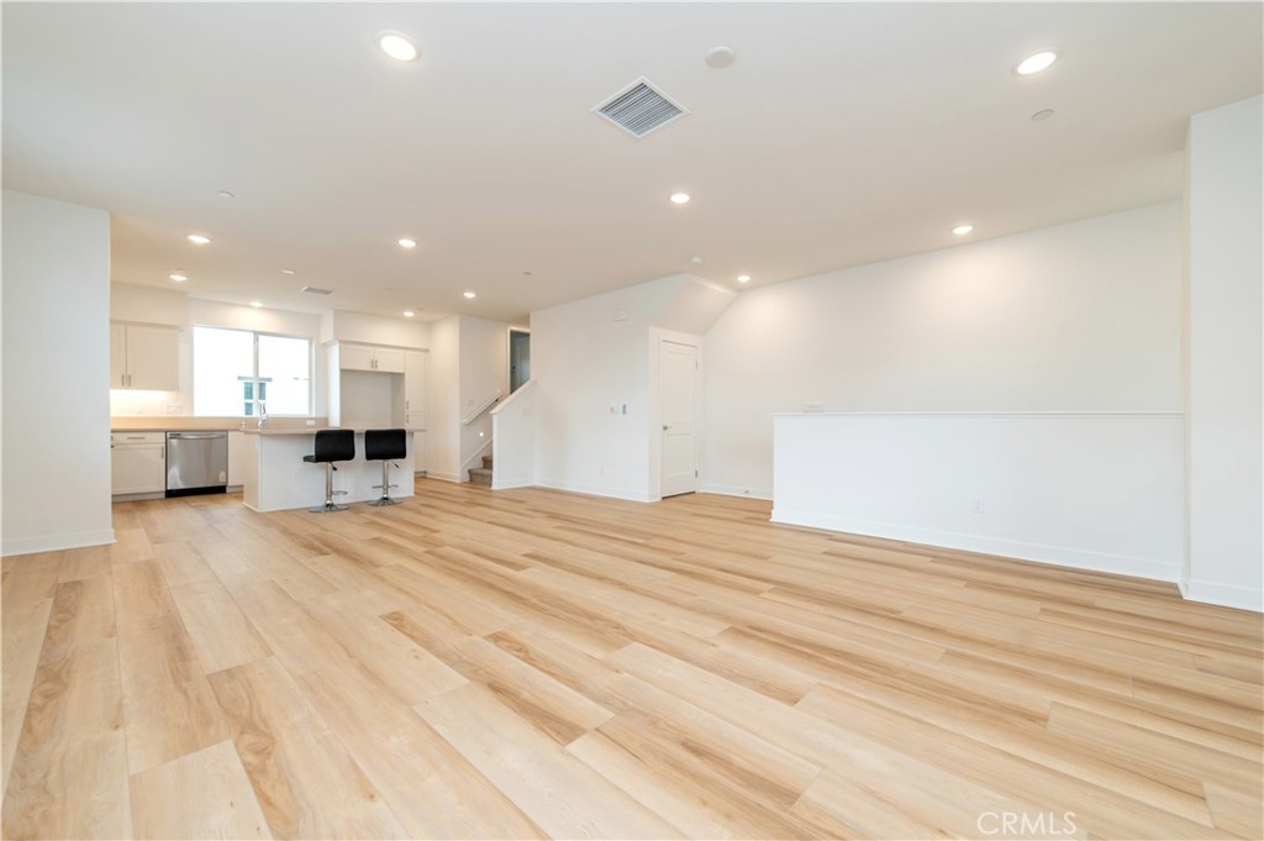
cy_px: 420
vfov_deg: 81.1
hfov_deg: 104.3
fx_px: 491
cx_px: 632
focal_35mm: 14
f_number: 4.5
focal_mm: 14
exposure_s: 1/60
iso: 200
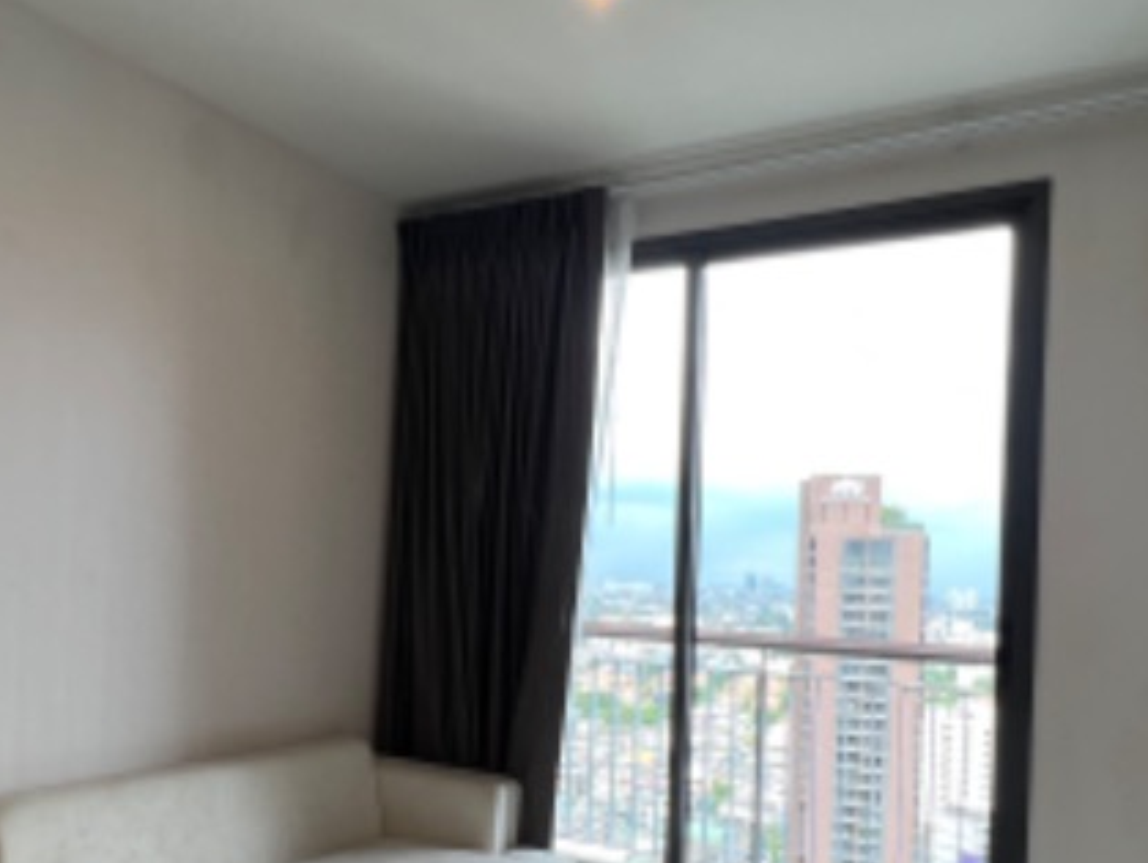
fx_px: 1029
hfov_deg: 56.9
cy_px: 562
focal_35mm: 31
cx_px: 375
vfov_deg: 45.0
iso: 40
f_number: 1.8
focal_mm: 1.57
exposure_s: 1/122
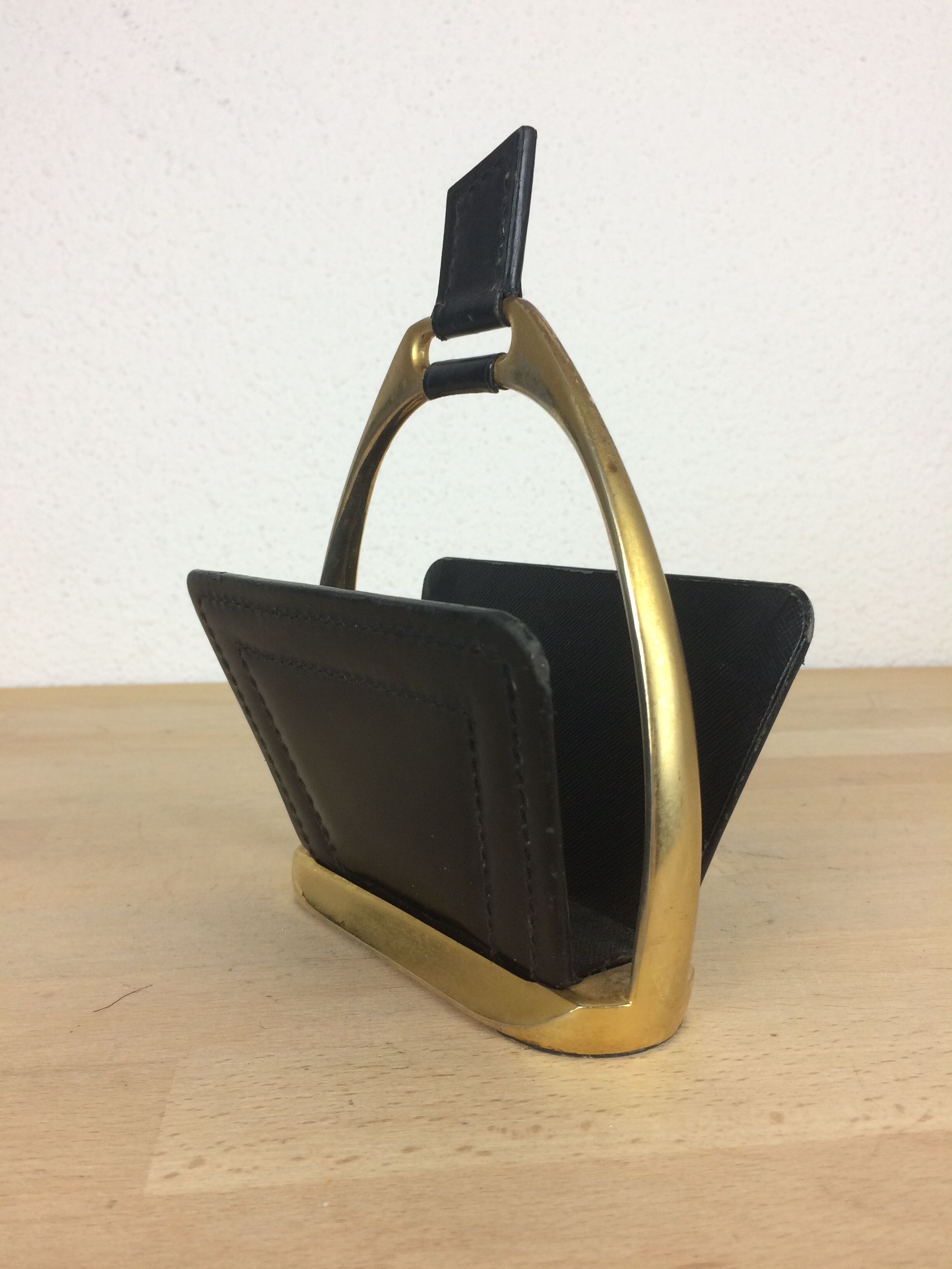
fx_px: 1063
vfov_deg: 61.7
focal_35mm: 29
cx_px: 476
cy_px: 634
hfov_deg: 48.2
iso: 64
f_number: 2.2
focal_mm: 4.15
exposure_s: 1/100
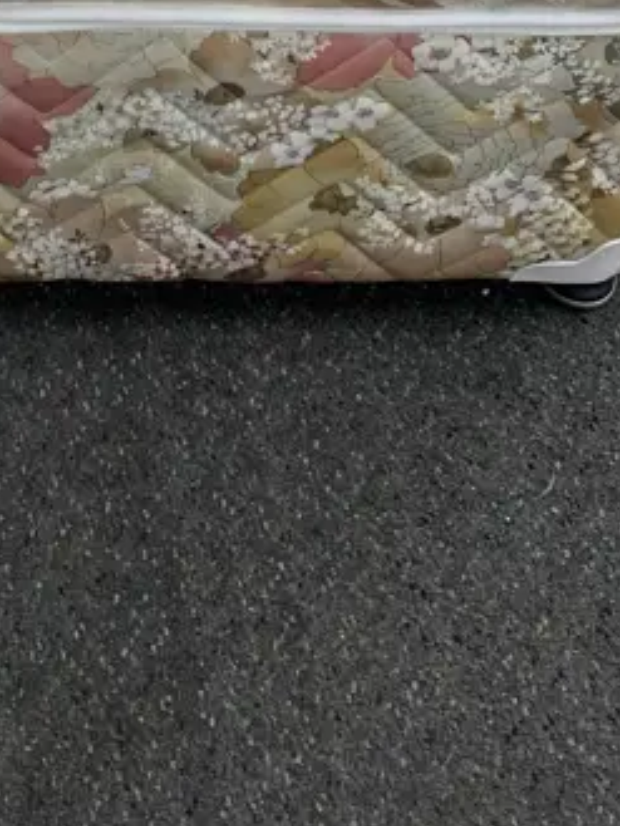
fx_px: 1933
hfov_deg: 17.4
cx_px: -128
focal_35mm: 81
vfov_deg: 20.4
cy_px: -444
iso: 64
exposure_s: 1/100
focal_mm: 4.25
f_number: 1.8
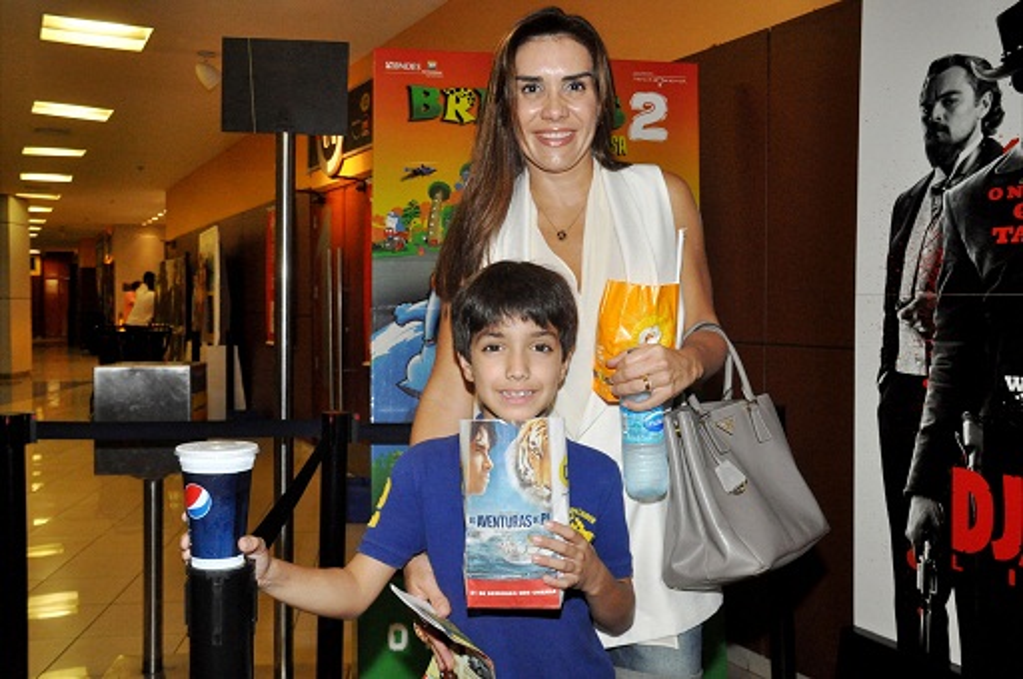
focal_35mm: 33
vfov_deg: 39.9
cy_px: 340
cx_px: 512
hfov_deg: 57.3
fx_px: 937
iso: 1600
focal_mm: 22
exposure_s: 1/60
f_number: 7.1
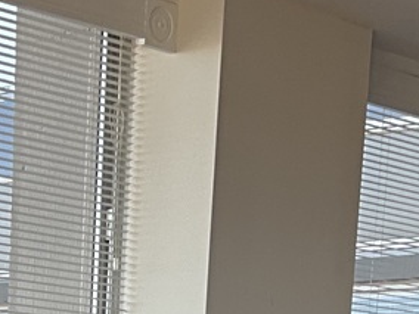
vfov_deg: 9.0
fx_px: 1779
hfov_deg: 13.4
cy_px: 793
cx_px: 99
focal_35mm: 147
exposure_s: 1/120
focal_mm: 3
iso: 32
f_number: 1.8
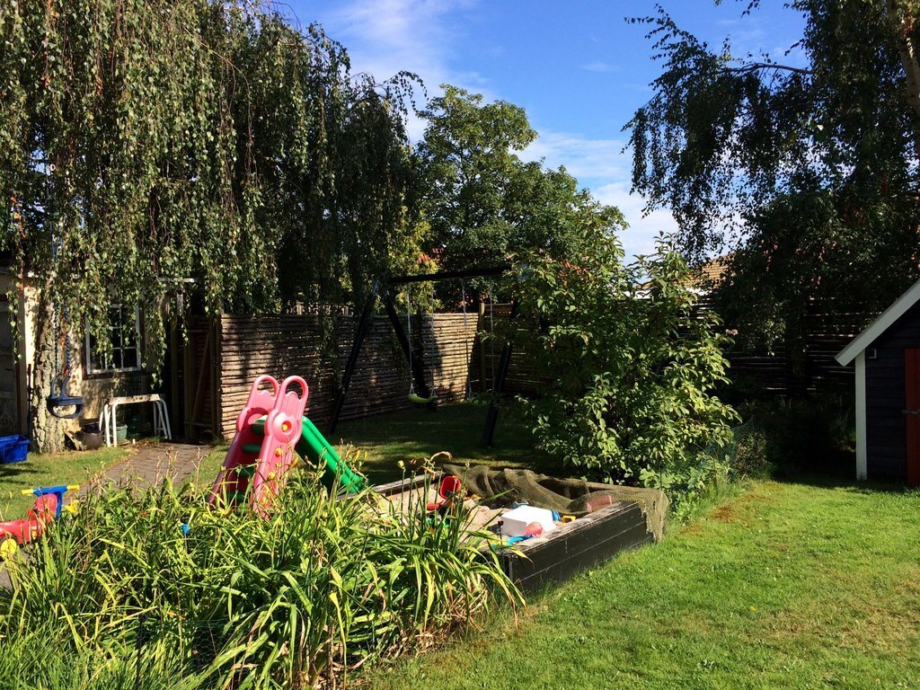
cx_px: 460
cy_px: 345
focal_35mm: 30
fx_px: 797
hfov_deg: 60.0
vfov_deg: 46.8
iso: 32
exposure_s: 1/1172
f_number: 2.2
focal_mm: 4.12
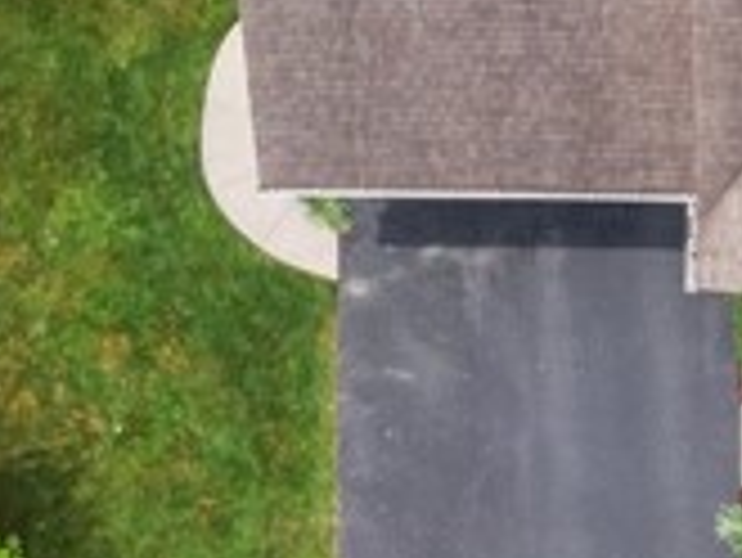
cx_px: 931
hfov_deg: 12.9
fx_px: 3196
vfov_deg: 9.9
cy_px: -61
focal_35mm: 149
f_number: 2.8
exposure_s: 1/800
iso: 100
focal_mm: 4.39
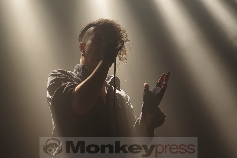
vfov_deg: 18.2
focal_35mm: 75
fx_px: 494
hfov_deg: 27.0
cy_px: 79
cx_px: 118
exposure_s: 1/1000
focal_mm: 50
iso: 1600
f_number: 2.5
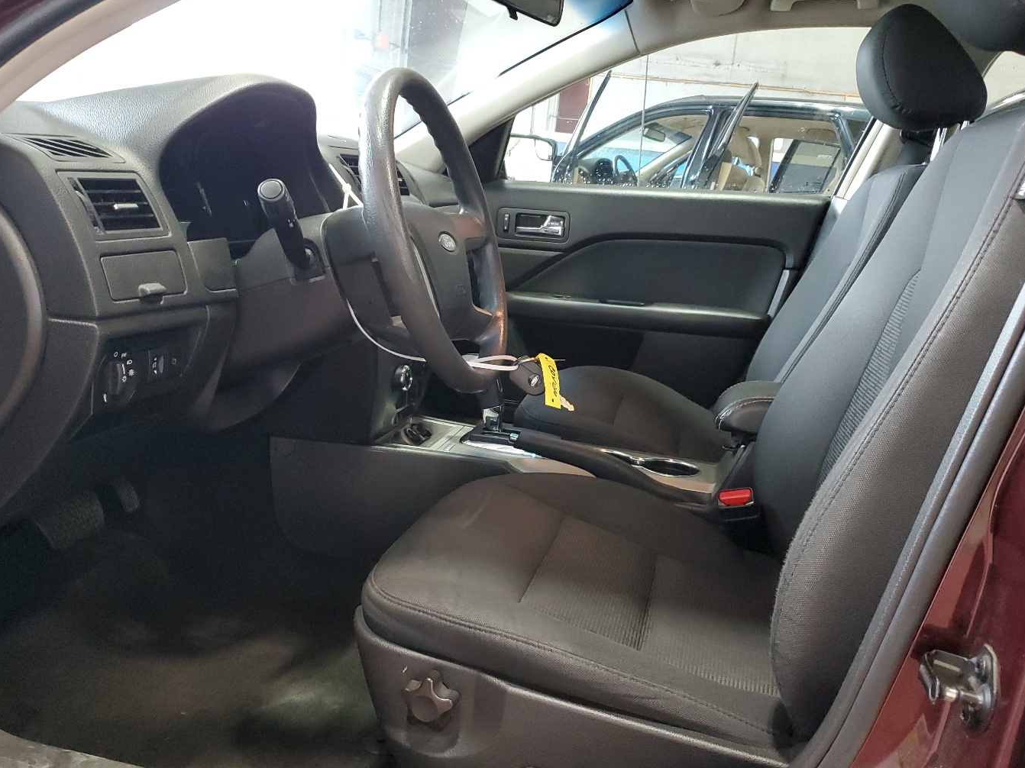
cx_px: 511
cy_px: 383
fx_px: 918
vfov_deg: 45.4
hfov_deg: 58.4
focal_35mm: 31
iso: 348
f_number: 1.5
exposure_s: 1/60.2
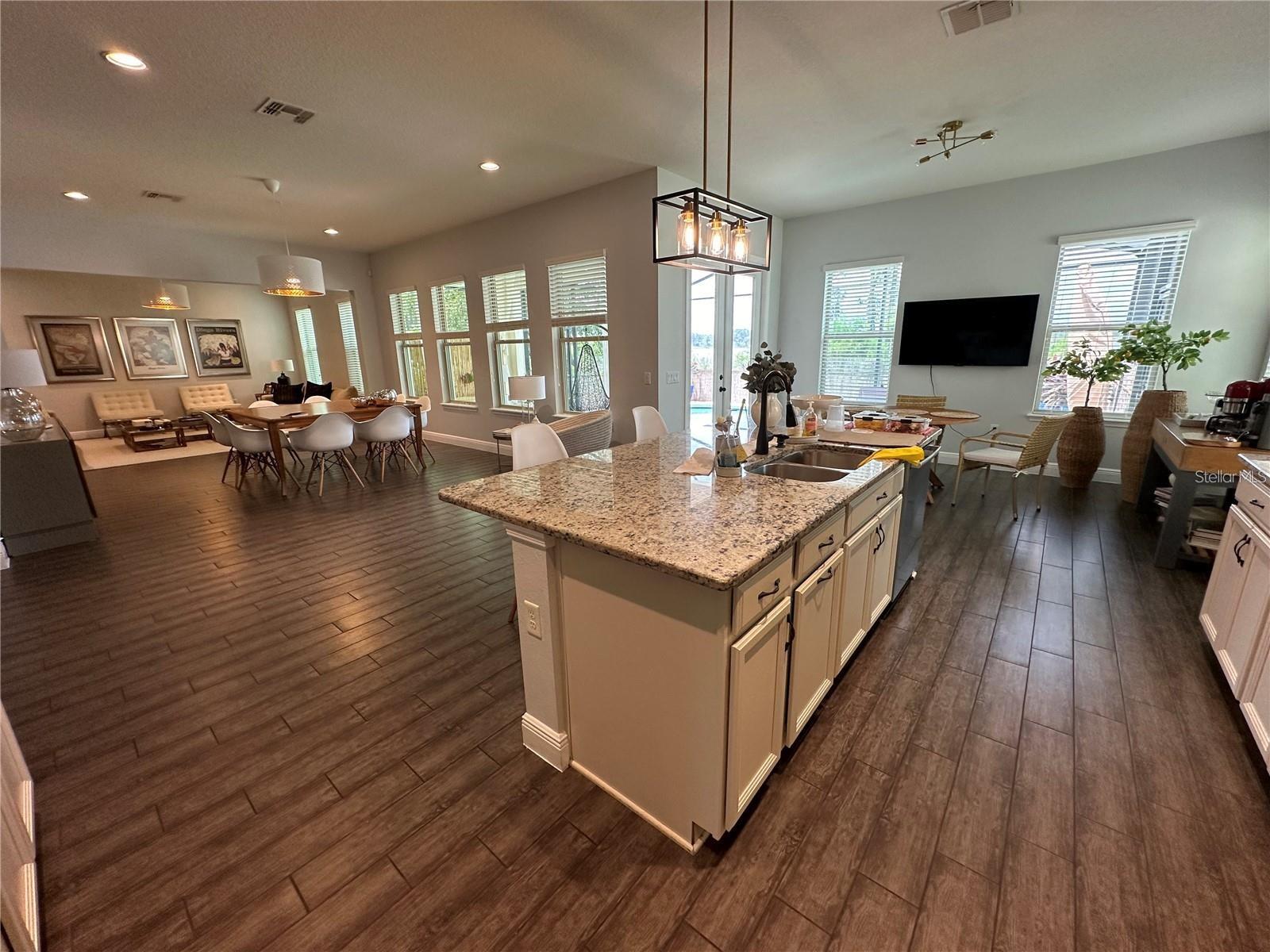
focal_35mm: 14
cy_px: 476
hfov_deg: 102.1
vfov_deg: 85.7
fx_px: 514
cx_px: 635
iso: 160
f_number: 2.2
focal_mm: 2.22
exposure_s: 1/120
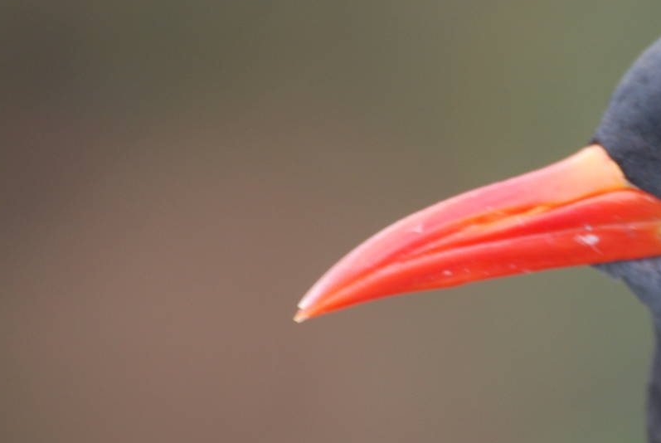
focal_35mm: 903
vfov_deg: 1.5
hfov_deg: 2.3
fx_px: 16604
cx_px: 657
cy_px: 179
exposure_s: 1/125
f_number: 5.6
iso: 250
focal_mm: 300
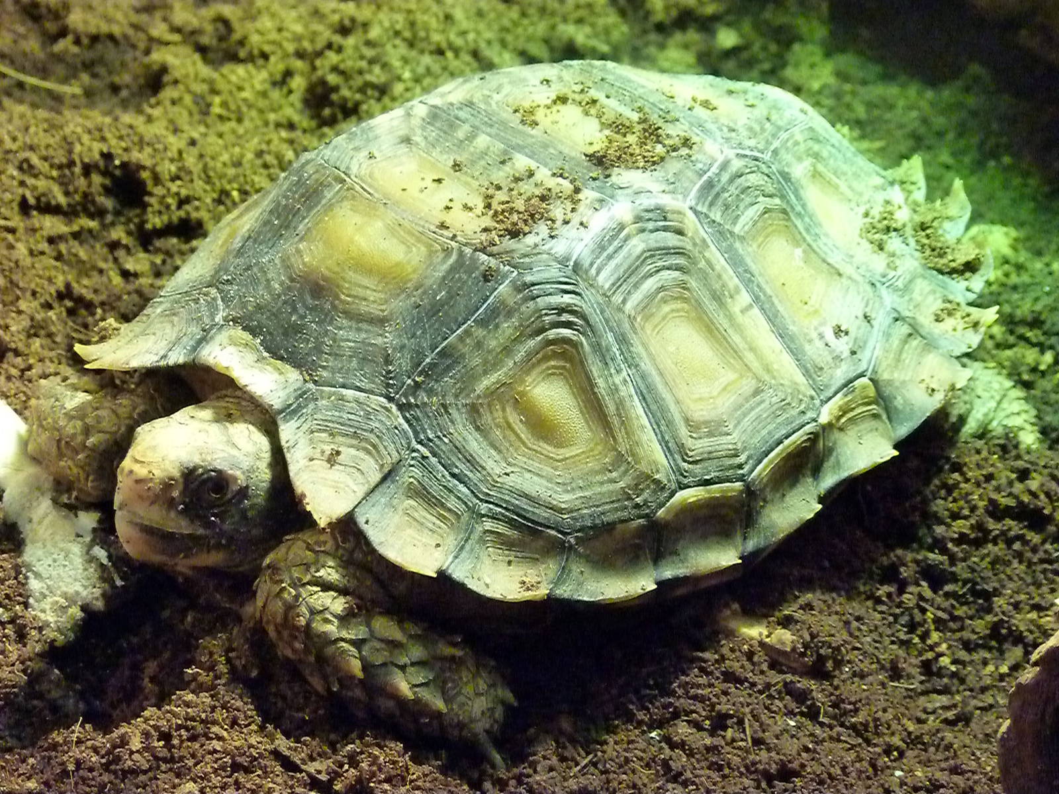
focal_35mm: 124
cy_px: 397
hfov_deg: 15.9
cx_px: 530
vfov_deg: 12.0
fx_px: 3794
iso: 2500
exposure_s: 1/125
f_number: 4
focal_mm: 22.3
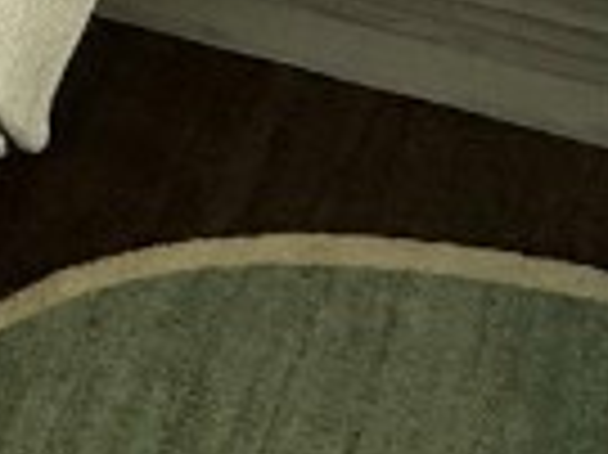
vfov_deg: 12.9
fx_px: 1860
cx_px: -685
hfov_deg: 14.6
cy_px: -315
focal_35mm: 106
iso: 250
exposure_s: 1/60
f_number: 2.2
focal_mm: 2.22
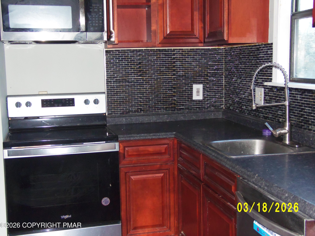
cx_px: 158
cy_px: 118
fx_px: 446
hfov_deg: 38.9
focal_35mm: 49
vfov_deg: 29.7
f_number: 3.8
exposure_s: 1/40
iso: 400
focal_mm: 8.7
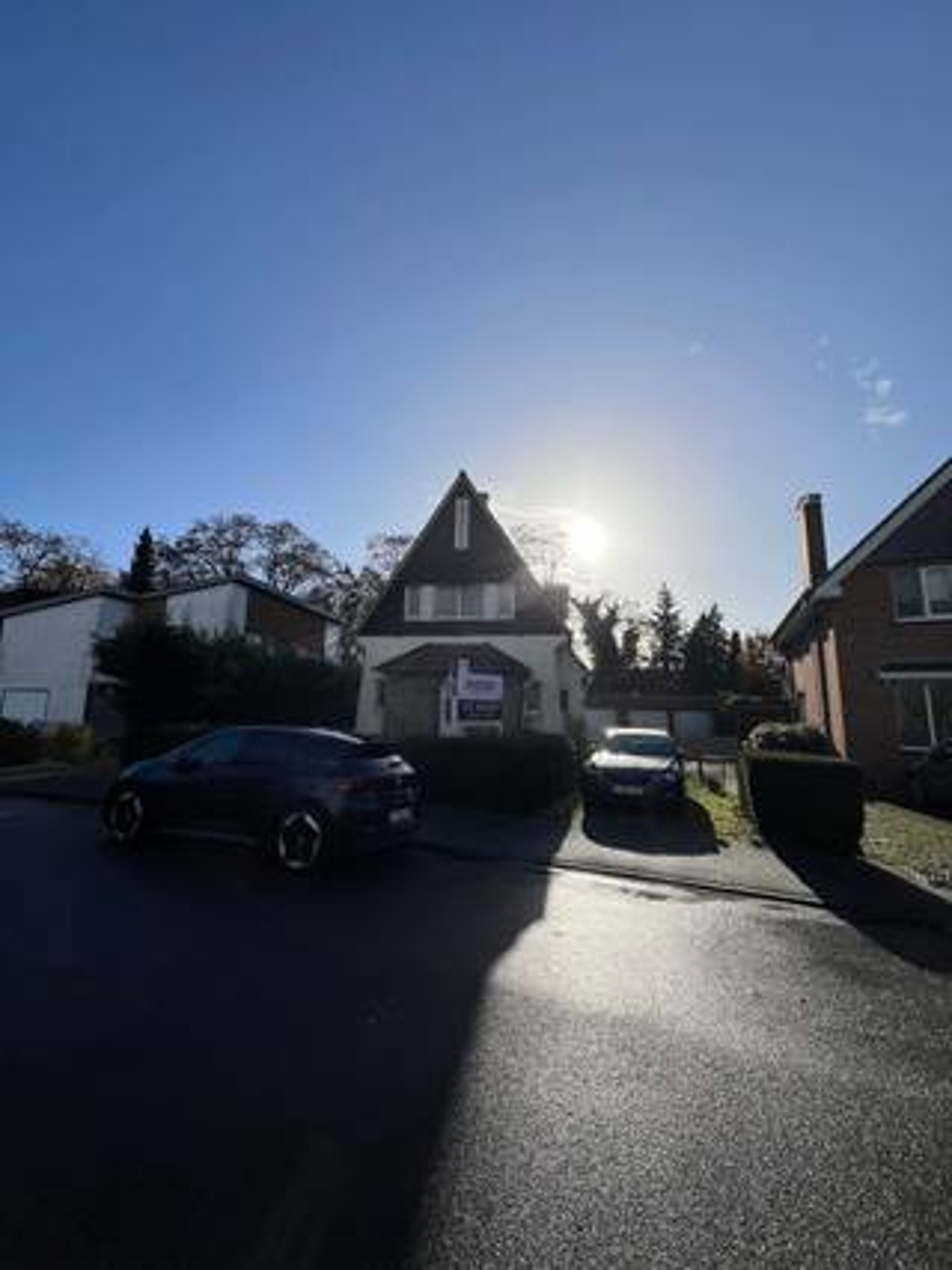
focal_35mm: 13
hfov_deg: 89.9
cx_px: 476
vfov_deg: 106.2
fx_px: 477
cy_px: 635
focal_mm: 1.57
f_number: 1.8
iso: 32
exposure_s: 1/3774
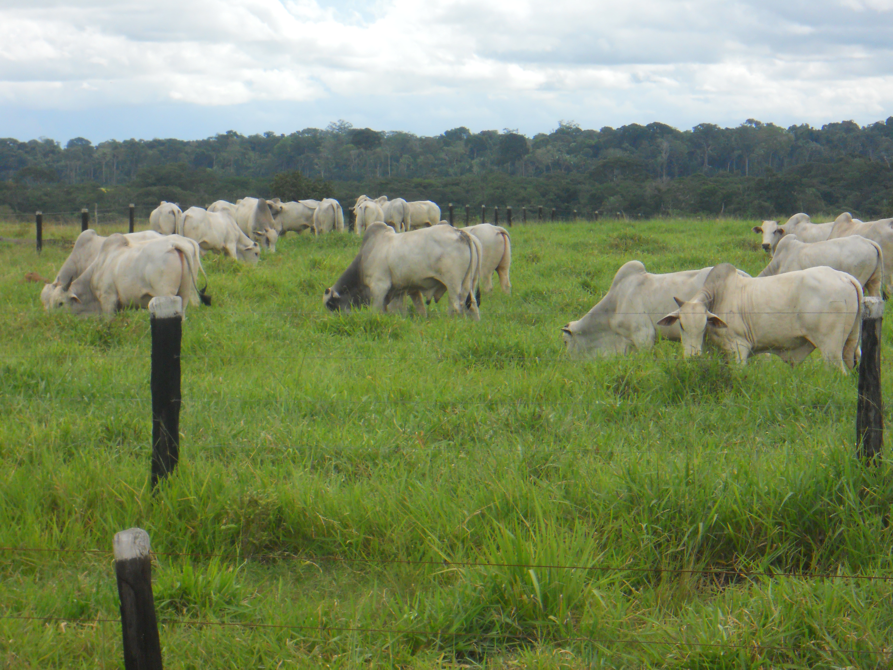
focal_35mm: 140
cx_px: 446
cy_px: 335
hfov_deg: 14.1
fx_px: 3612
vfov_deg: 10.6
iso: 250
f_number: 6.6
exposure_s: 1/500
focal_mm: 25
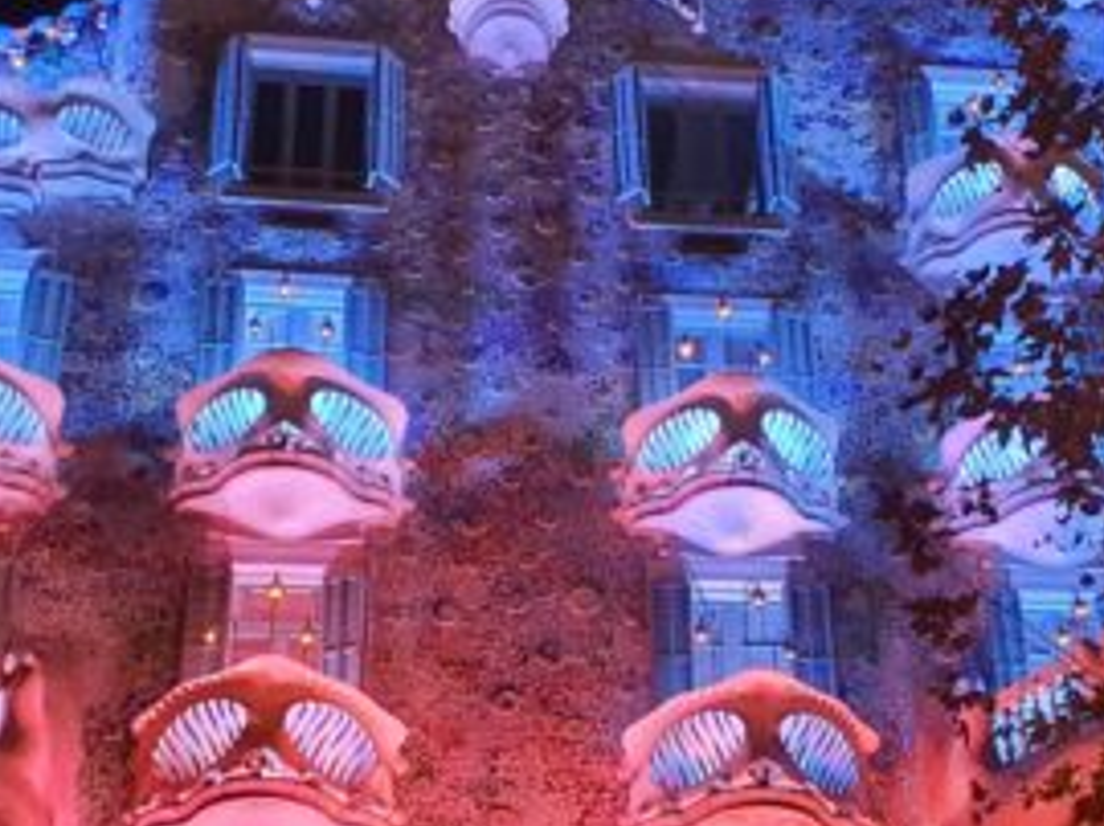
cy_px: 589
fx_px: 2358
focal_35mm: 74
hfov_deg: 26.1
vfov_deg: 19.8
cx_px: 781
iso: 250
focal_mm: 4.3
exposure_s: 1/50
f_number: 2.4
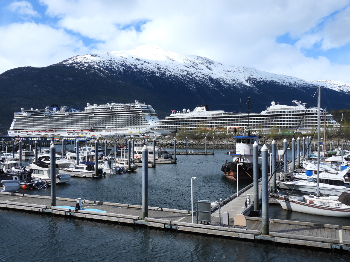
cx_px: 175
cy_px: 131
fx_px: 334
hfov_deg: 55.4
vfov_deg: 42.9
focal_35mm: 33
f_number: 3.5
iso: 100
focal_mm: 5.9
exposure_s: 1/2000
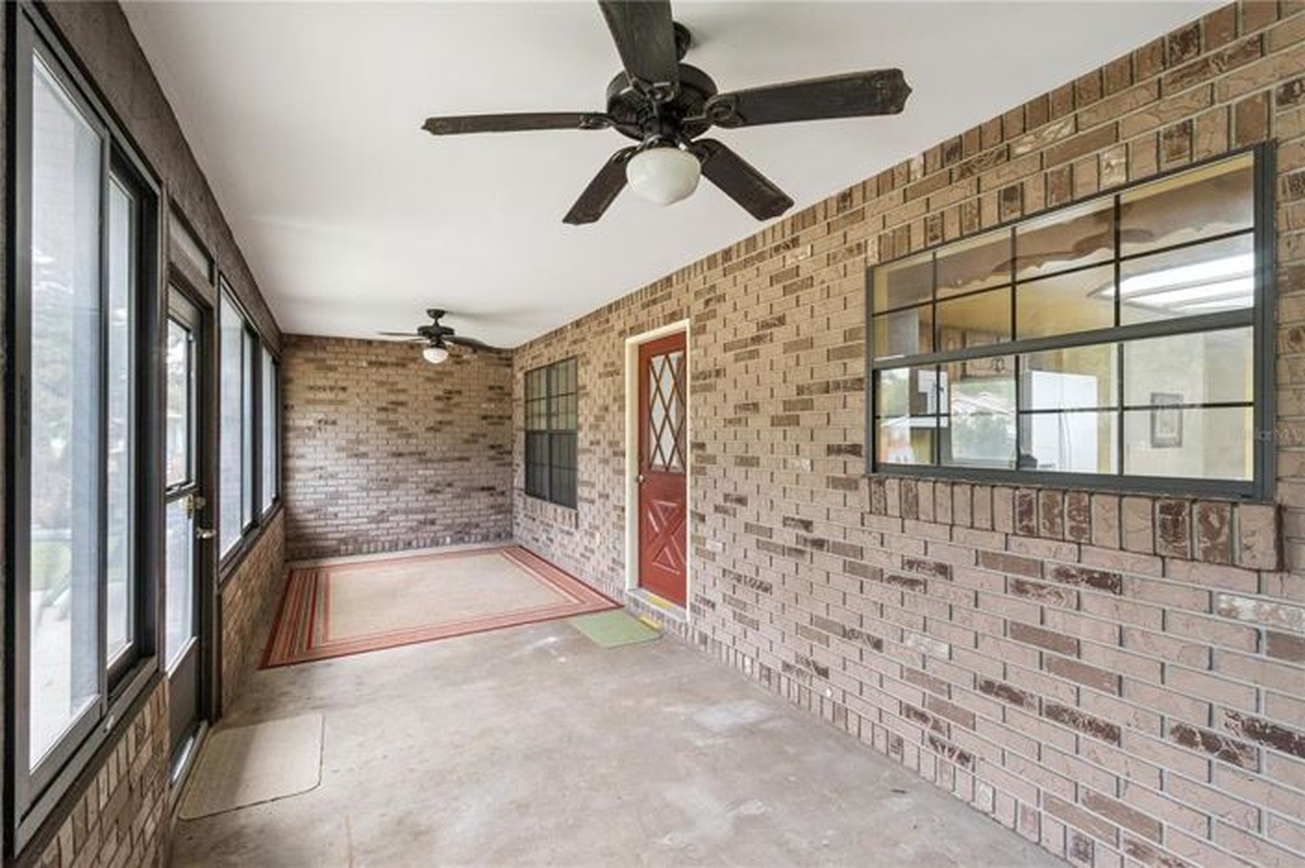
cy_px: 434
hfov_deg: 100.4
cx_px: 652
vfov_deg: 77.2
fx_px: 543
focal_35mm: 15
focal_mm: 10
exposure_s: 1/8
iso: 1600
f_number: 11
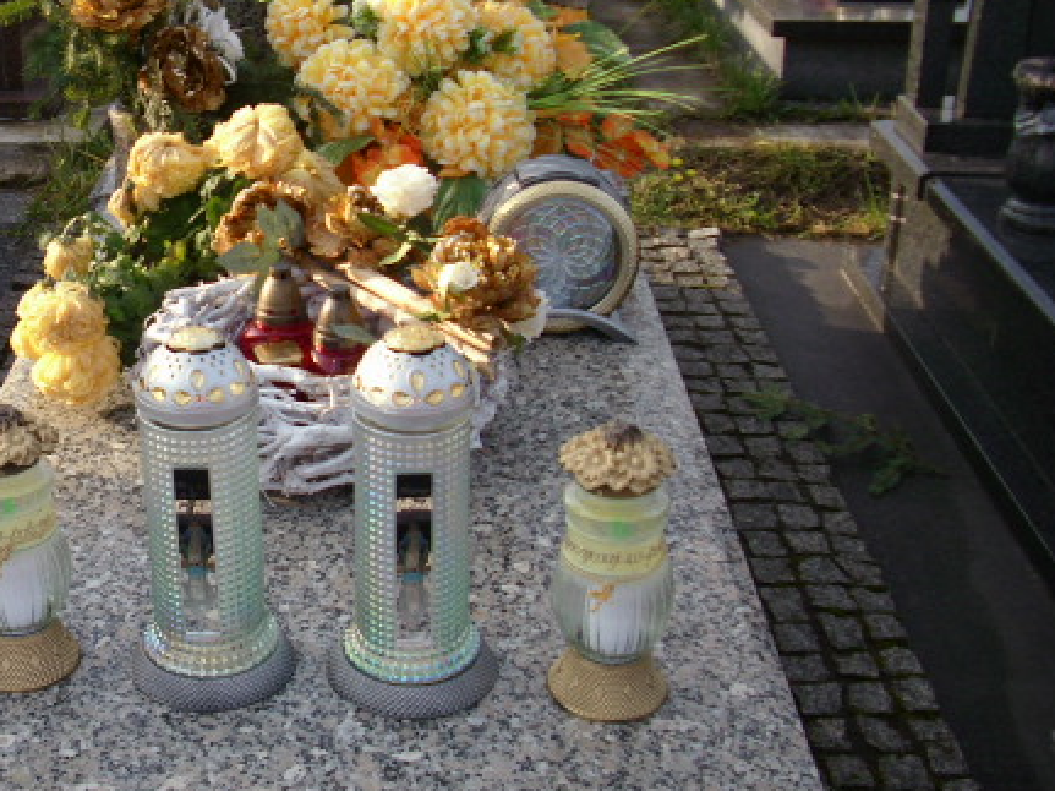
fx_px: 1676
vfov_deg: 26.5
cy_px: 336
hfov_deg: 34.4
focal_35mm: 55
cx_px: 308
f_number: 2.8
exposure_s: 1/569
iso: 50
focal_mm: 6.2
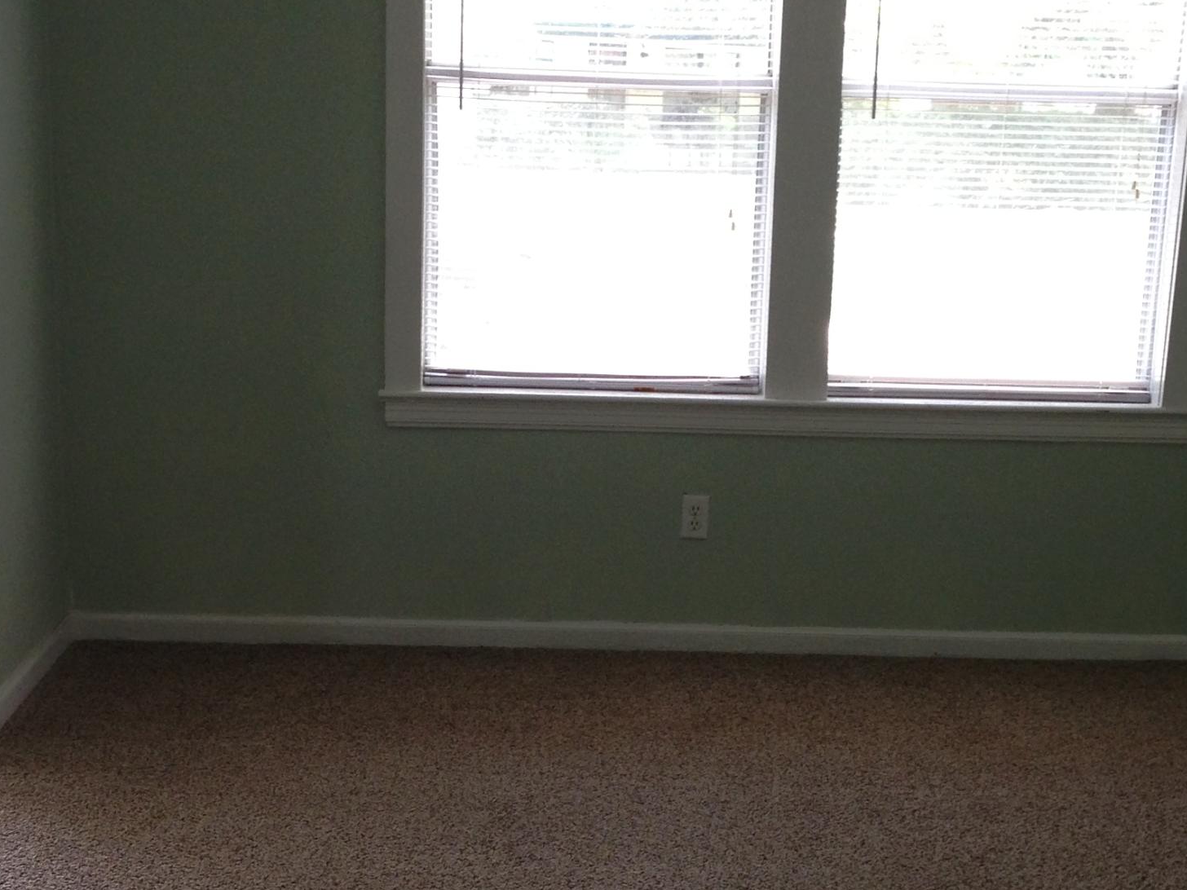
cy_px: 728
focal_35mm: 68
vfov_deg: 21.3
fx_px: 2332
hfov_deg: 28.6
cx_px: 617
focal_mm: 4.13
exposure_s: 1/60
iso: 80
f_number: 2.4
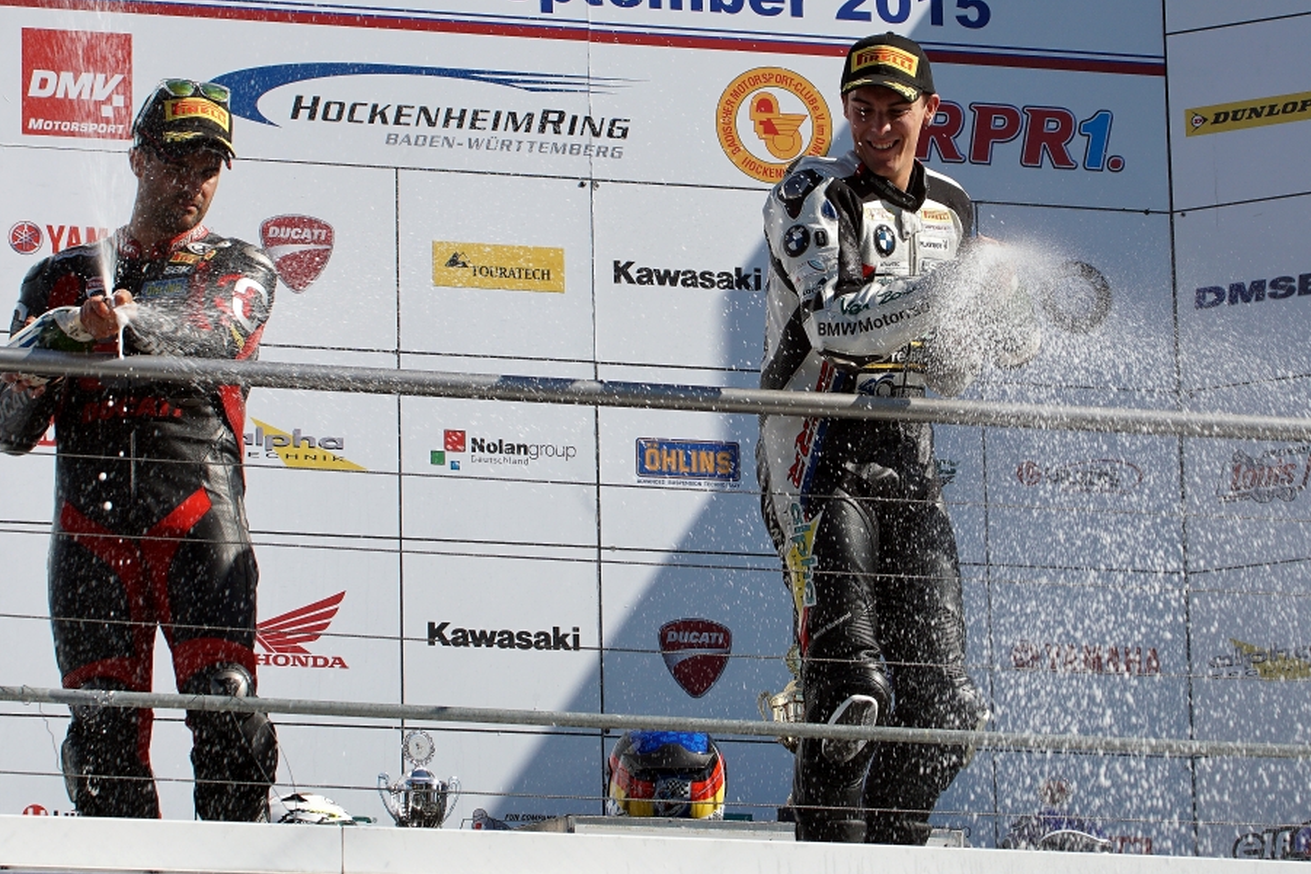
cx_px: 883
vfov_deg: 6.5
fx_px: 7757
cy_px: 308
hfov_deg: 9.7
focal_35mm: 213
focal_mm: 100
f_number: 8
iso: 125
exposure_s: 1/400
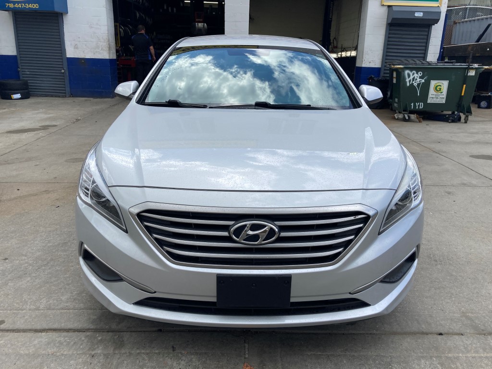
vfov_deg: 49.7
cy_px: 184
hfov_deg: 63.4
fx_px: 398
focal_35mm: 28
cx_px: 246
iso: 20
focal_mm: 3.99
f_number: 1.8
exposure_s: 1/1312
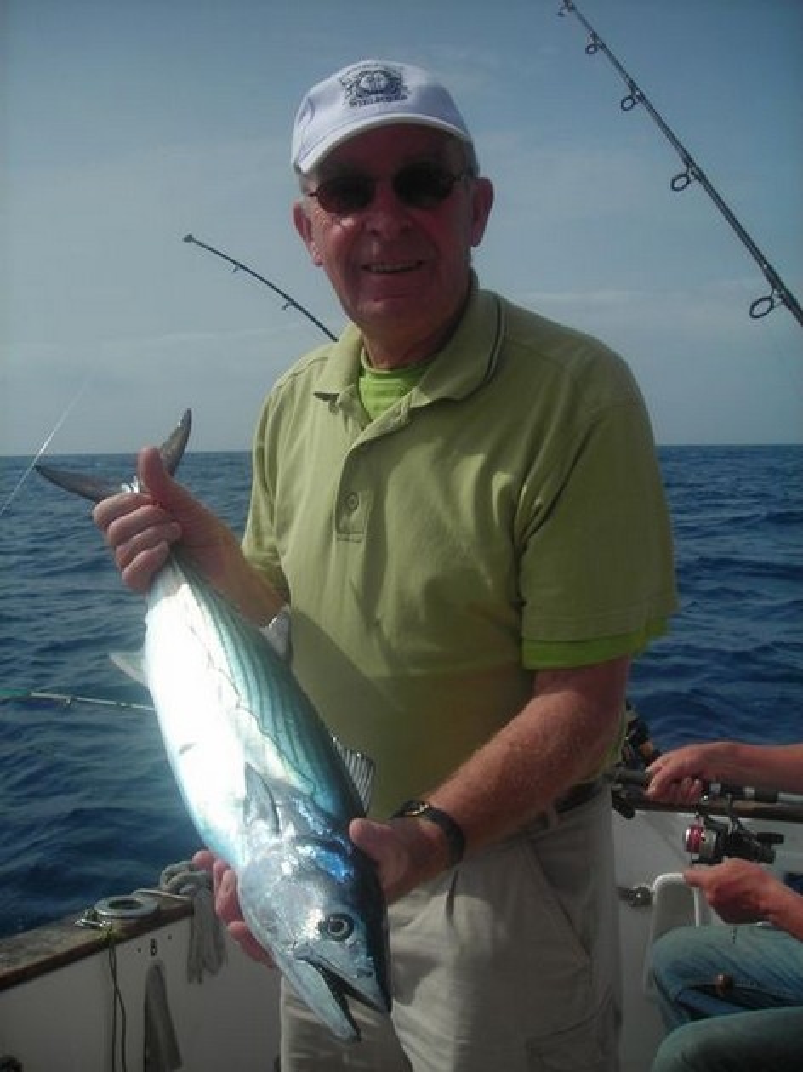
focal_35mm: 38
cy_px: 536
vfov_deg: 49.0
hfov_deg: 37.7
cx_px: 402
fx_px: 1176
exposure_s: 1/419
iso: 50
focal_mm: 6.3
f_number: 6.4
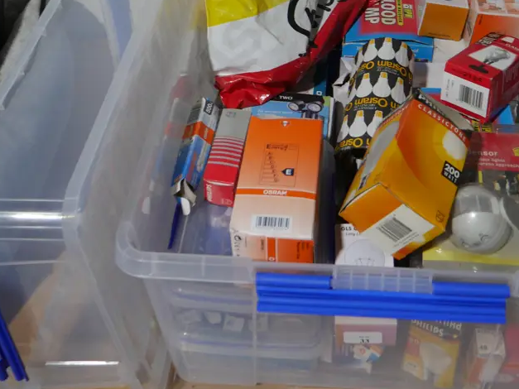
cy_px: -31
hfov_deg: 38.8
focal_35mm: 49
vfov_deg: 27.3
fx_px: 735
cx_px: 293
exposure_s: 1/80
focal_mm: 15
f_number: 3.6
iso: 200
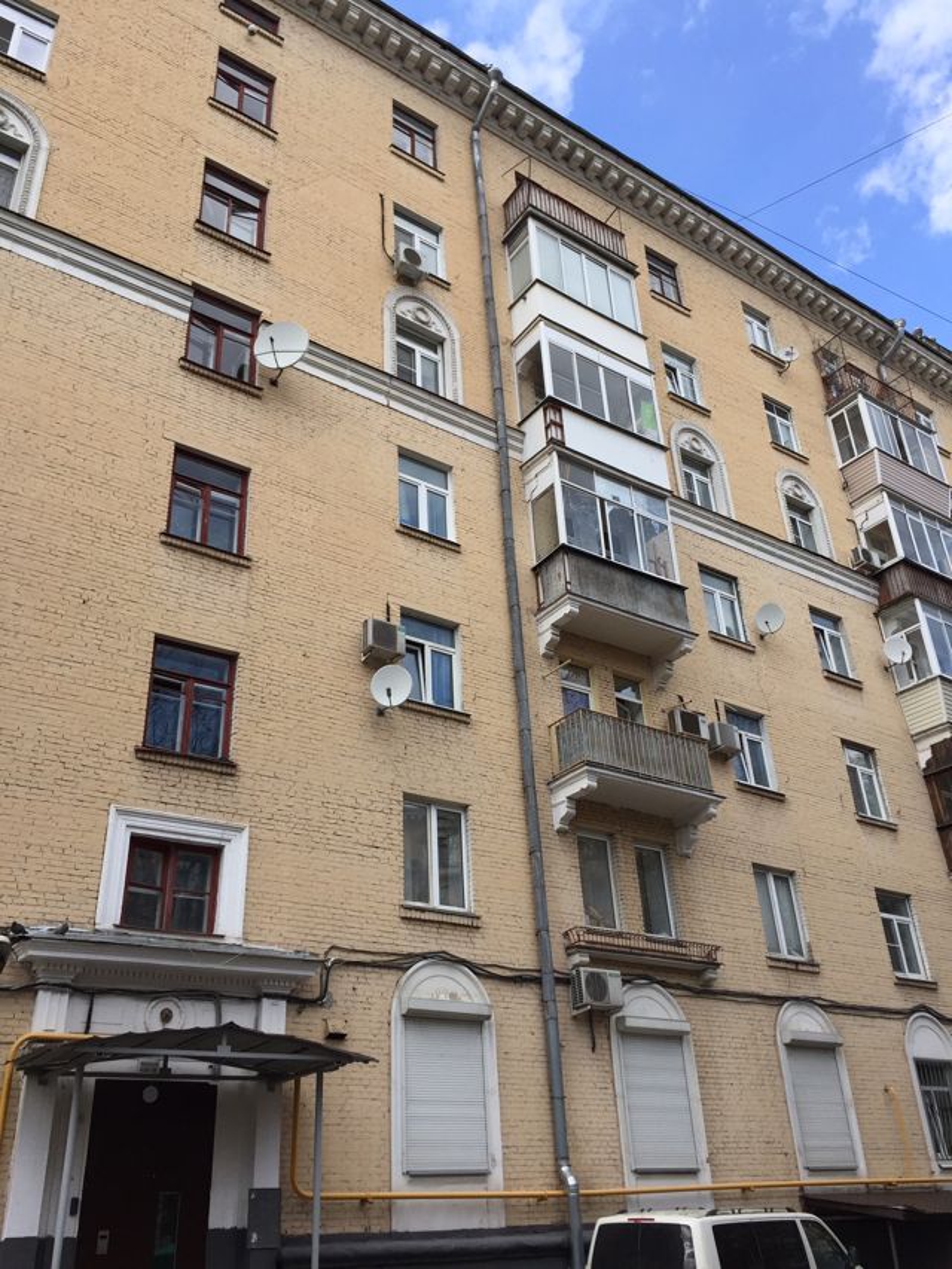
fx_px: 1063
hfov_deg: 48.2
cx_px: 476
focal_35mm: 29
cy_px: 634
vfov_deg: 61.7
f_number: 2.2
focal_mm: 4.15
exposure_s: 1/791
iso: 32
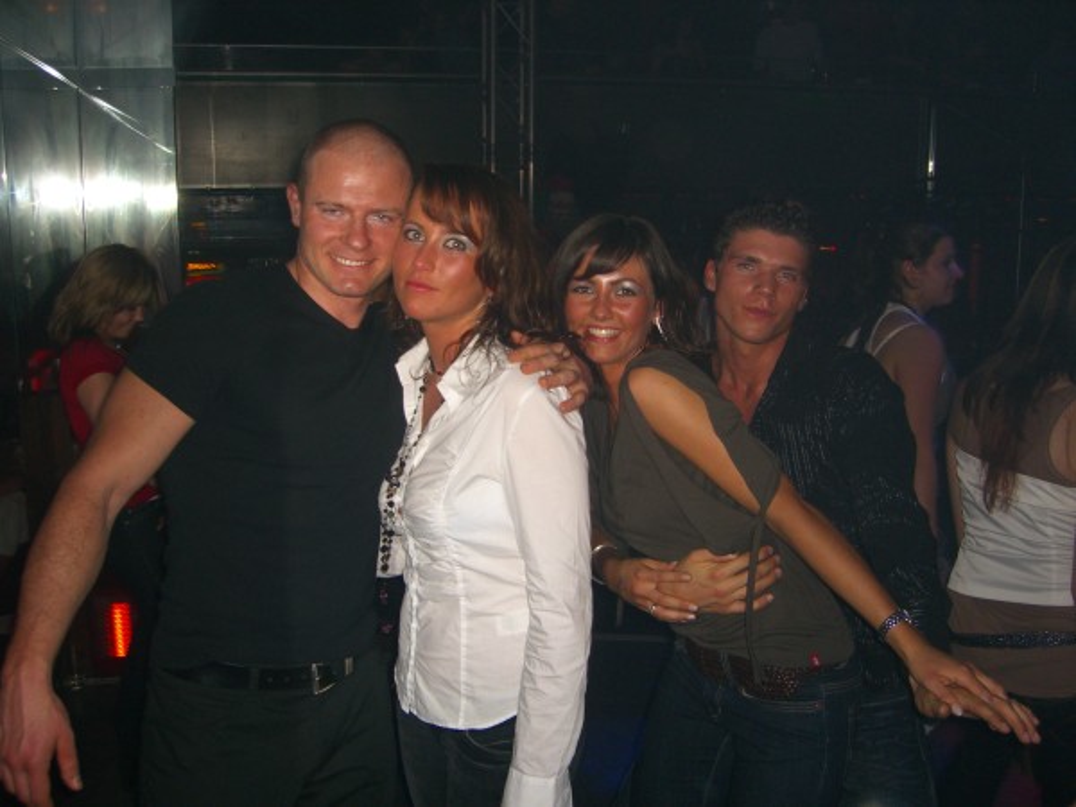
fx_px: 1181
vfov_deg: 37.7
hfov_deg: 49.0
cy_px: 404
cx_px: 538
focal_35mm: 38
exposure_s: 1/60
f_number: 2.8
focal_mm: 7.9
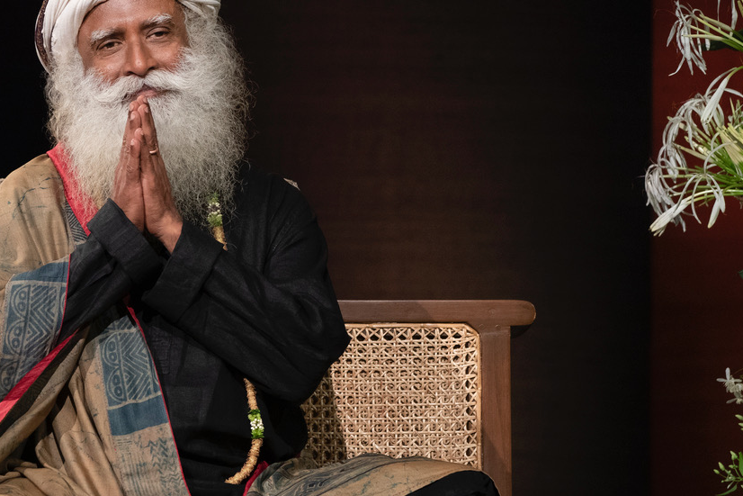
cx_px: 185
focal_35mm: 254
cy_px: 255
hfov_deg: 8.1
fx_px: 5243
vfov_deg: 5.4
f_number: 5.6
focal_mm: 164
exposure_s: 1/200
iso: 3200
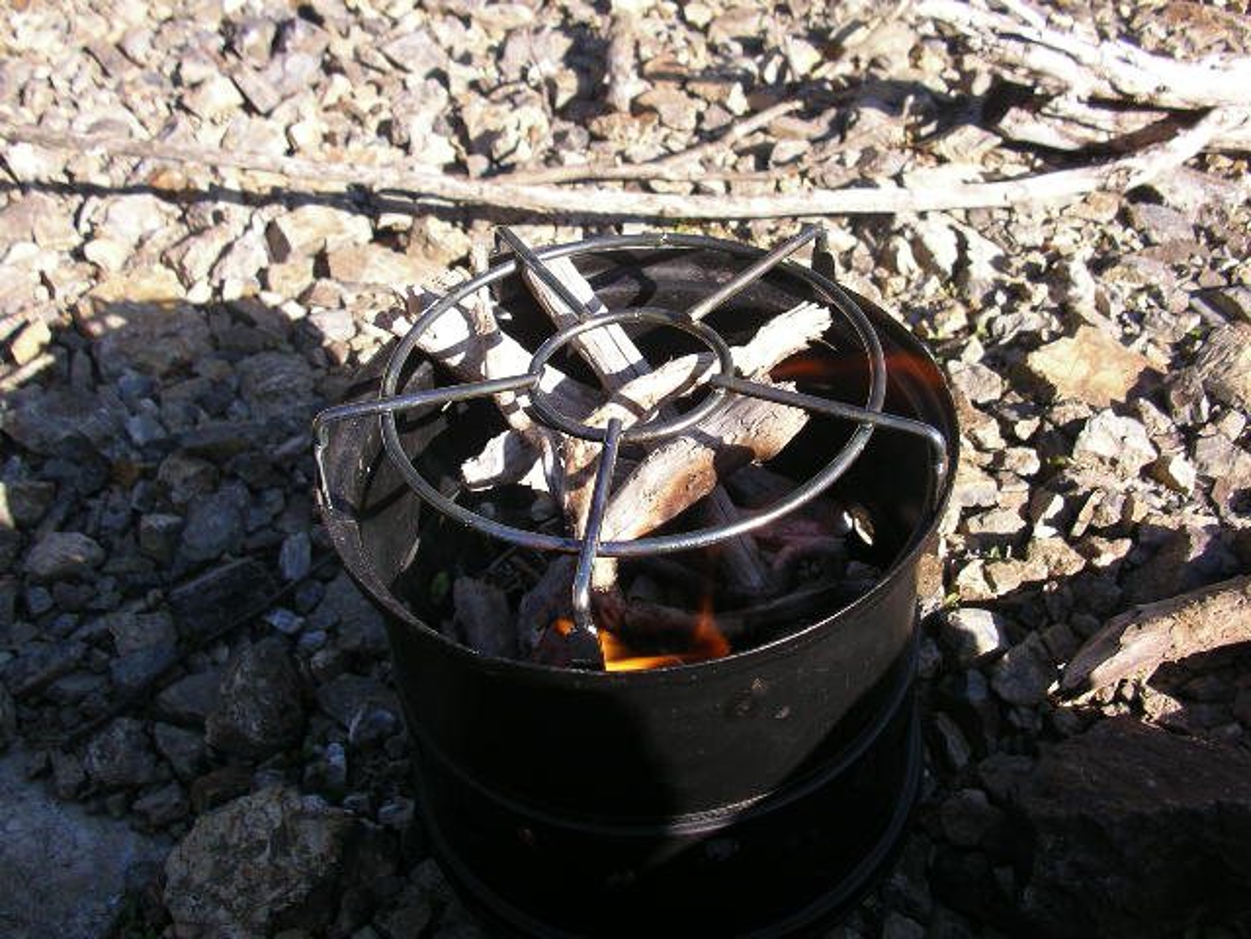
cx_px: 626
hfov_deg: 50.1
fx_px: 1337
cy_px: 470
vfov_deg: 38.7
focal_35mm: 37
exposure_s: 1/320
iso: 50
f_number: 2.8
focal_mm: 5.7
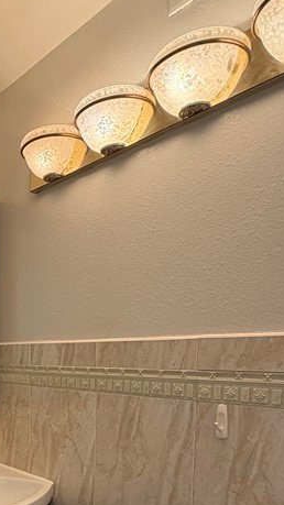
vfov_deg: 54.5
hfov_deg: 30.9
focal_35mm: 34
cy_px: 396
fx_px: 455
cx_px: -28
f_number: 2.2
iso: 250
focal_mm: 2.22
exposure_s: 1/60
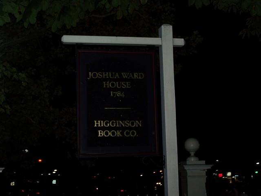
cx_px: 130
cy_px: 98
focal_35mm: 67
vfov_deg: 22.0
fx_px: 506
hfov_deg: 28.9
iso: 80
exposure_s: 1/80
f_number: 3.2
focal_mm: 11.1
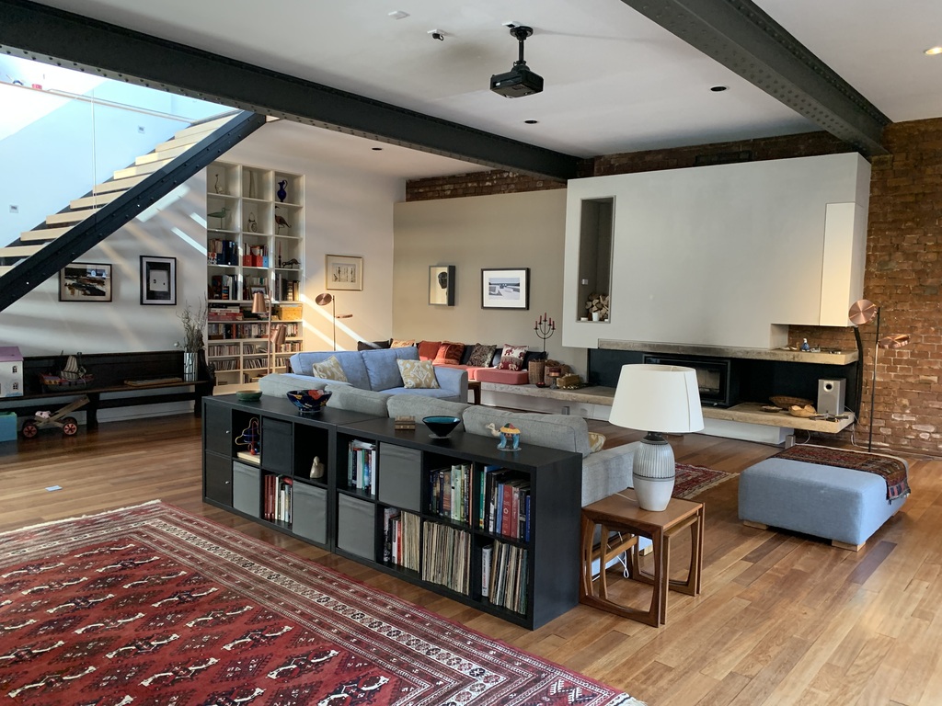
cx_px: 471
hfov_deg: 67.3
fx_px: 708
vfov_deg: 53.1
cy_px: 353
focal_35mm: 26
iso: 320
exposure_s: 1/60
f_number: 1.8
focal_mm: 4.25
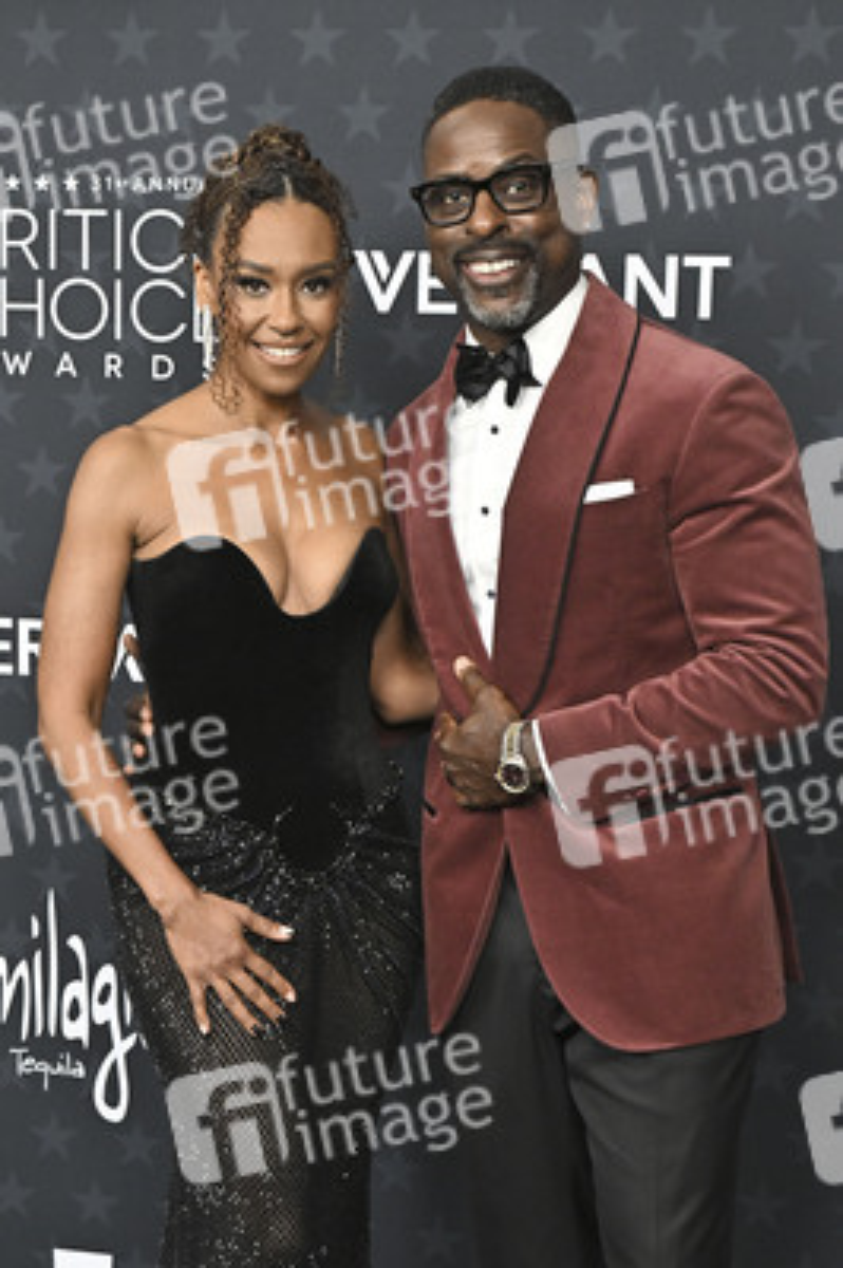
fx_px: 1407
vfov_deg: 48.5
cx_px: 422
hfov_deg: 33.3
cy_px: 634
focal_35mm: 40
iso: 1250
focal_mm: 40
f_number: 5
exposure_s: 1/320
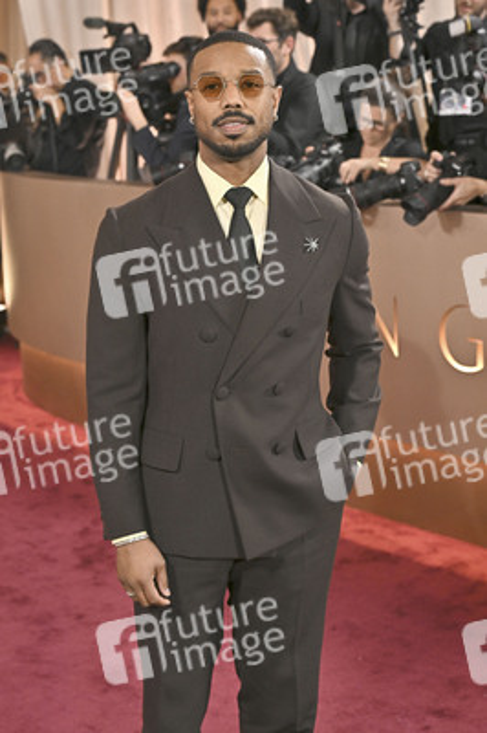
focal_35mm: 65
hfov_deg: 20.9
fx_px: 1321
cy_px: 366
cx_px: 244
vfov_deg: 31.0
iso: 2500
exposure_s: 1/320
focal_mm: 65
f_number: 5
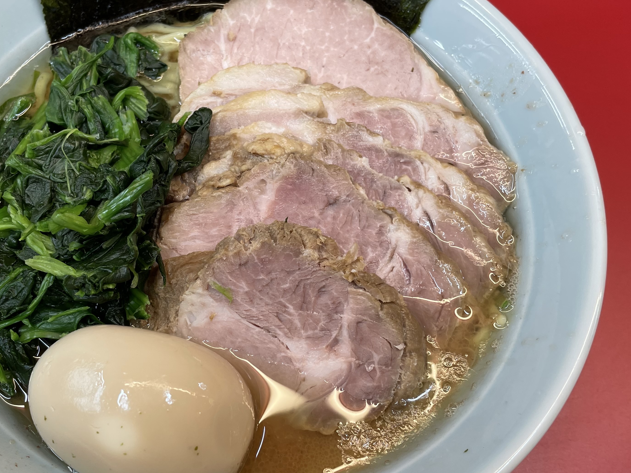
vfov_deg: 37.7
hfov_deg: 48.6
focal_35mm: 38
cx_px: 242
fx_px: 693
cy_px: 258
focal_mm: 4.2
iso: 40
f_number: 1.6
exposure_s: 1/100
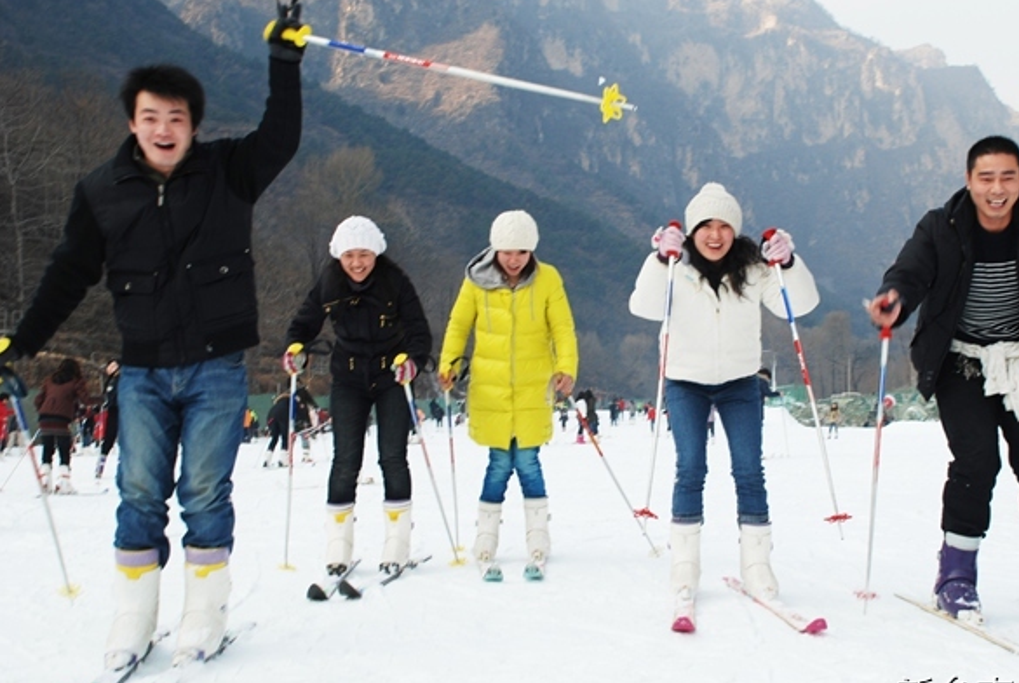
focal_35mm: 56
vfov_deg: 24.4
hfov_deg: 35.7
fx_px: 1576
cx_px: 603
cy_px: 349
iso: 100
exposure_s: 1/160
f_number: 6.3
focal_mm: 31
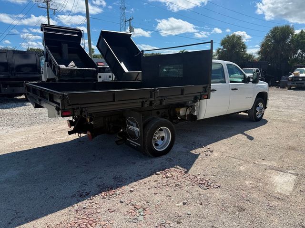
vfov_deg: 56.8
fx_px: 211
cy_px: 114
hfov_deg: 71.6
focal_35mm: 24
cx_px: 152
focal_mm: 6.76
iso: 80
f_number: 1.78
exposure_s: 1/6173
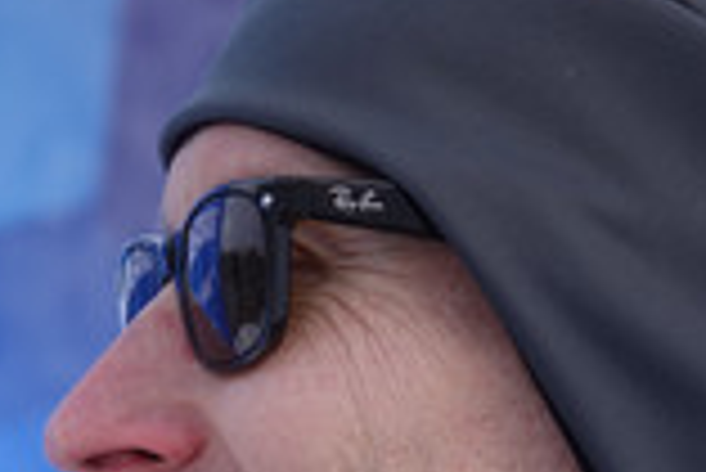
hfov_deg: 6.7
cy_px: 355
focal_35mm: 306
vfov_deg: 4.5
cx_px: 378
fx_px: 6006
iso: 100
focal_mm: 39.42
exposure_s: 1/320
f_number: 4
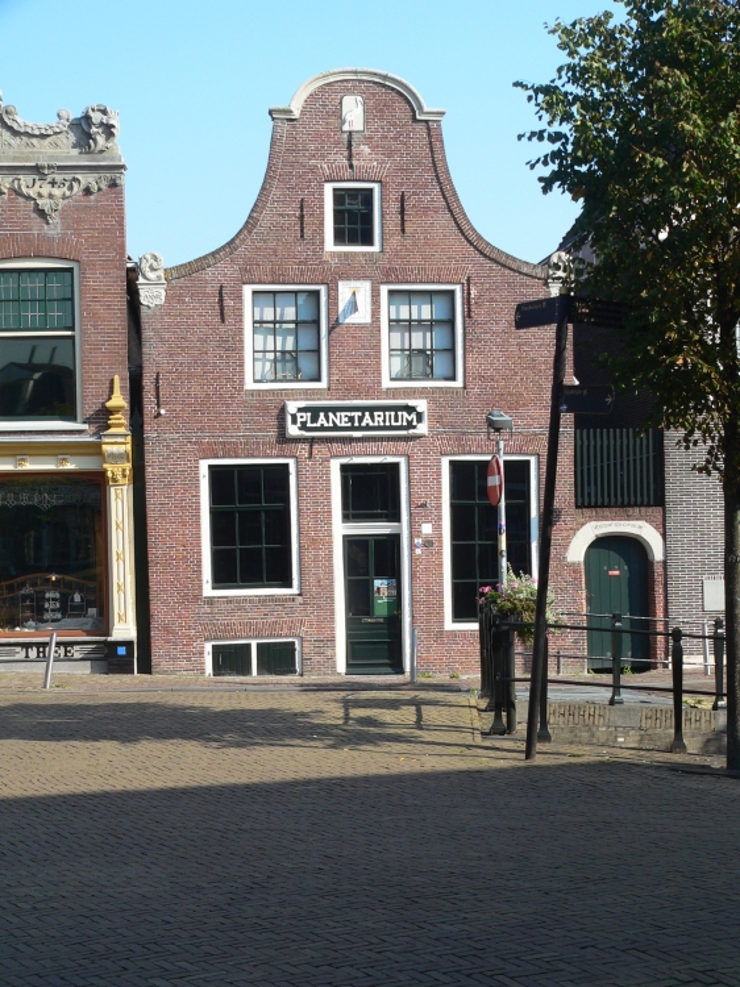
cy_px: 494
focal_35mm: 65
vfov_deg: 29.8
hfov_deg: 22.6
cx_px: 370
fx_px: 1854
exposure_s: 1/320
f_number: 4
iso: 80
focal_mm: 10.7
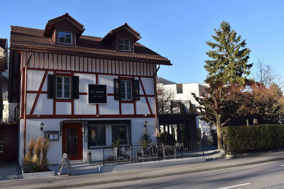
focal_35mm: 33
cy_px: 94
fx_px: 260
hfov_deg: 57.2
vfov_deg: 40.0
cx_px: 142
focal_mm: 22
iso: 100
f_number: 7.1
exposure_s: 1/200
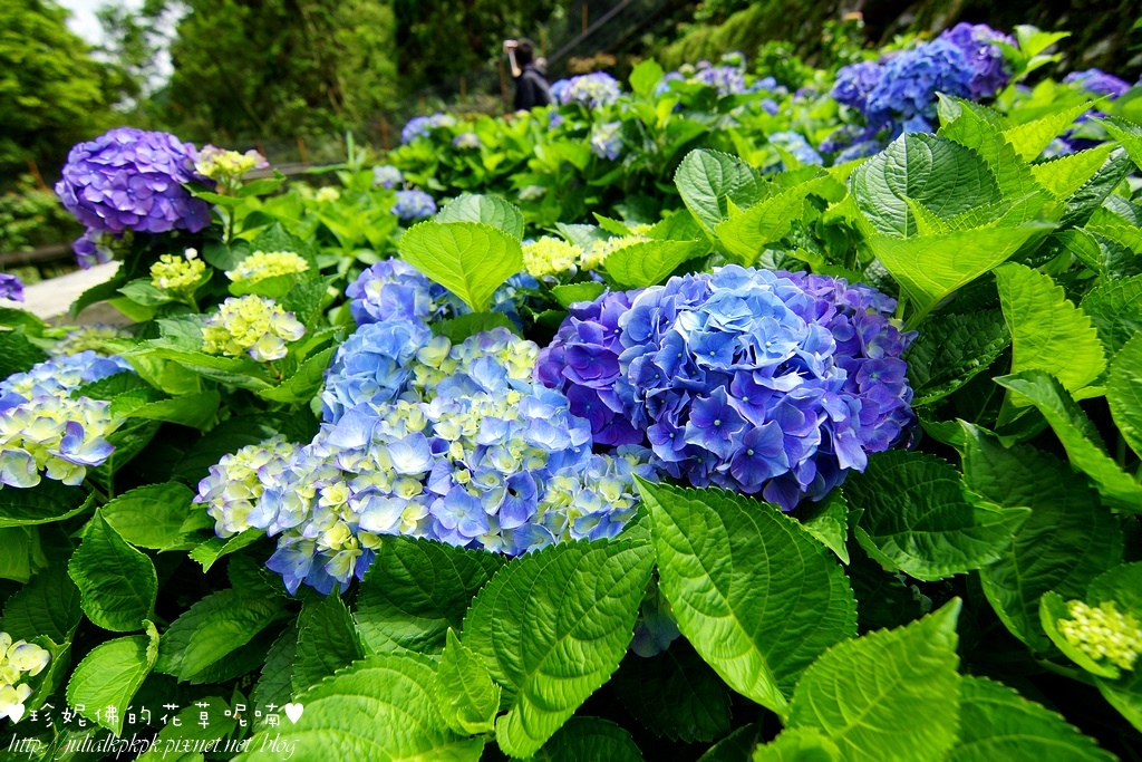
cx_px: 571
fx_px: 523
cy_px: 381
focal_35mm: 16
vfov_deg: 72.1
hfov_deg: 95.0
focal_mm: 11
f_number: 4
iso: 100
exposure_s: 1/640
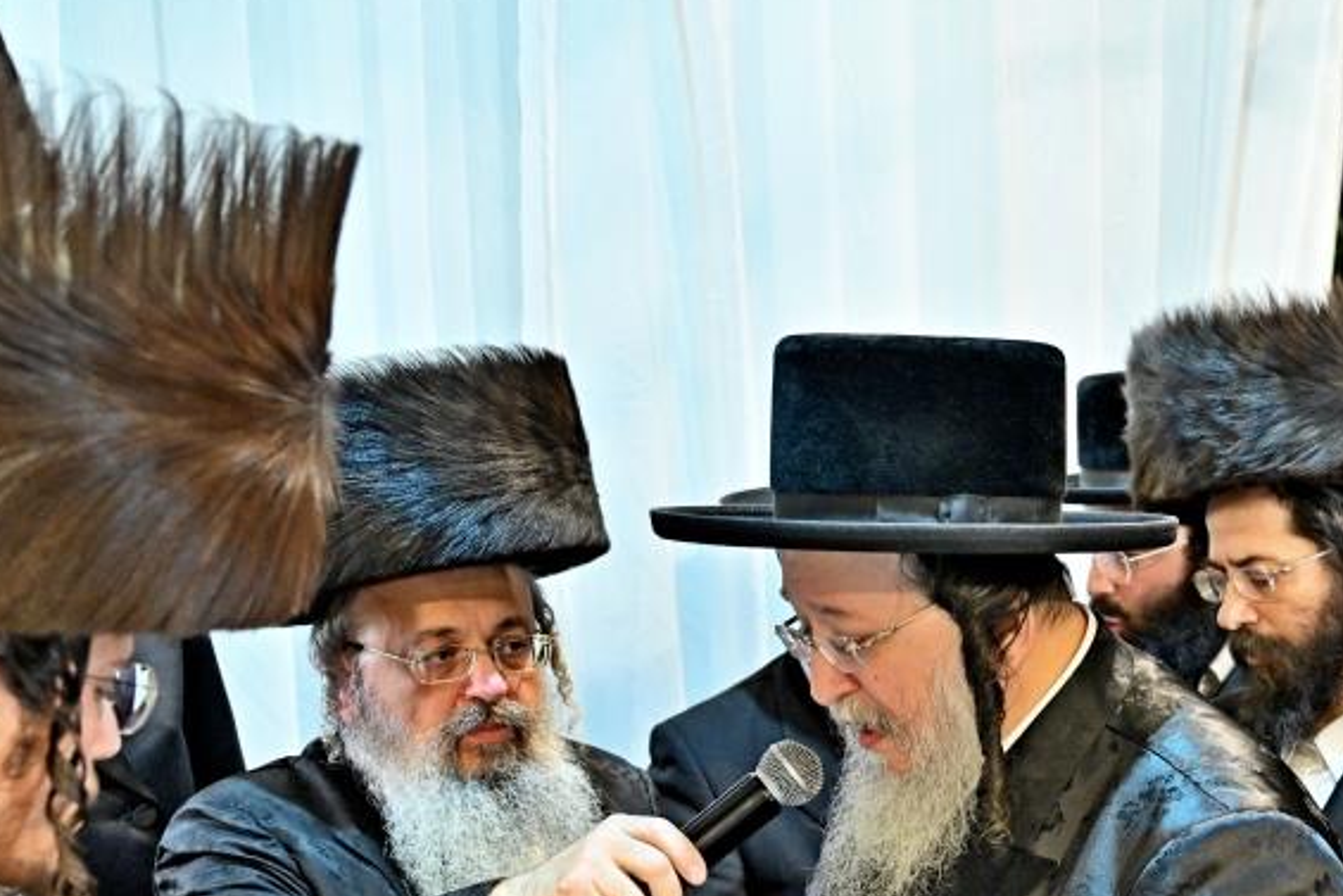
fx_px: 2164
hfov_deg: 33.6
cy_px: 795
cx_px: 1048
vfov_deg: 22.8
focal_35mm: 58
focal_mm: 32
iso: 2000
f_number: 4
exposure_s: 1/160
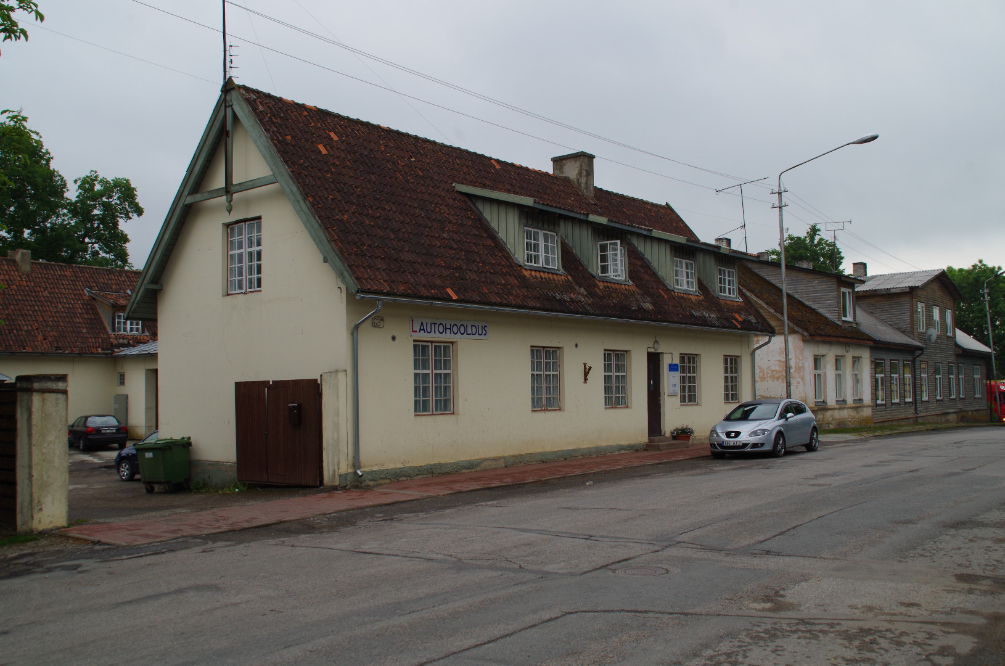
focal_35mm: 36
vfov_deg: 36.7
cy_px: 333
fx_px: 1003
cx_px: 502
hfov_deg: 53.2
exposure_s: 1/60
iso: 250
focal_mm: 24
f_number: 11
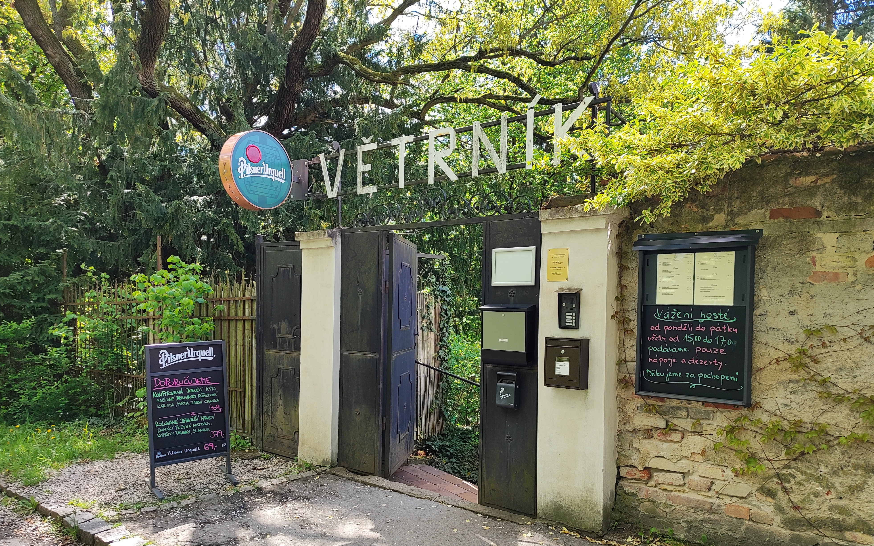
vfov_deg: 47.4
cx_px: 442
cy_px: 321
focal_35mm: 26
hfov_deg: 70.4
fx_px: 619
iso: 50
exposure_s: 1/120
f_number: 1.89
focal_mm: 5.89
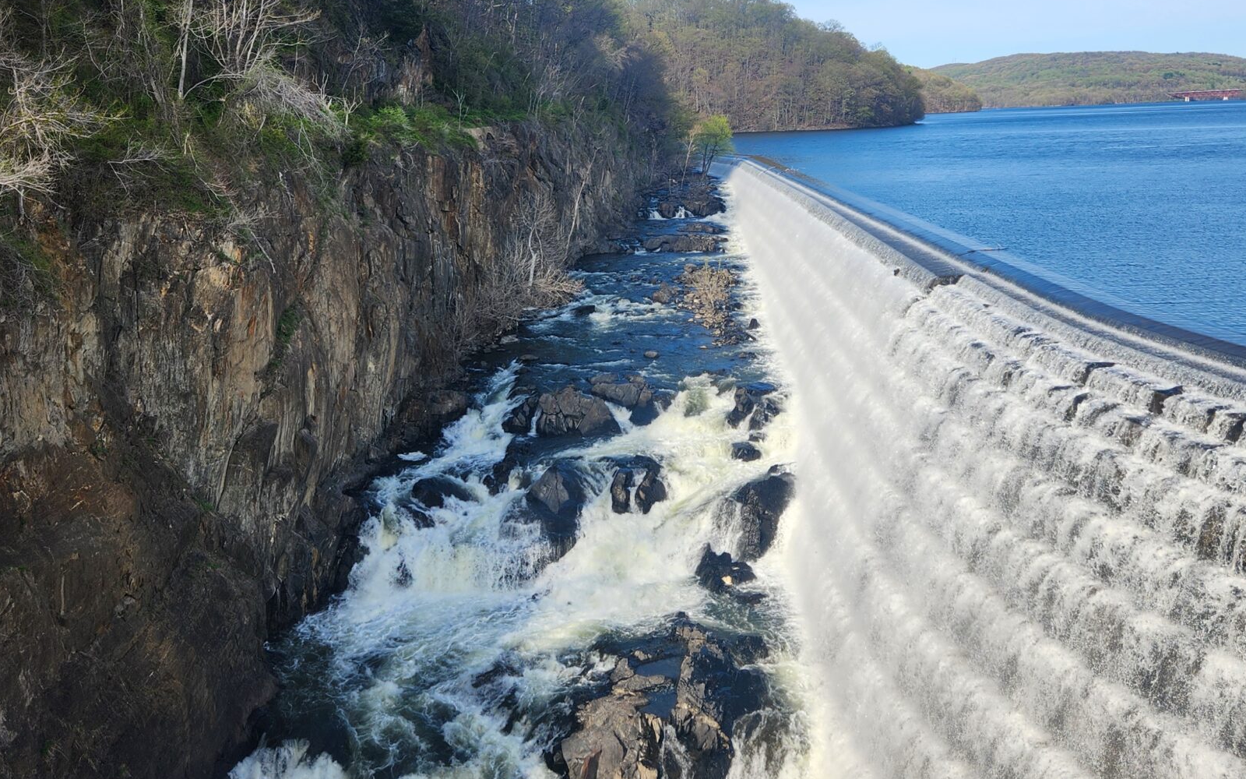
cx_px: 631
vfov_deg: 32.1
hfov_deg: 50.4
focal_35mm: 39
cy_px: 188
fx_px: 1324
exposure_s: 1/1099
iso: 20
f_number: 1.8
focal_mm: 5.4
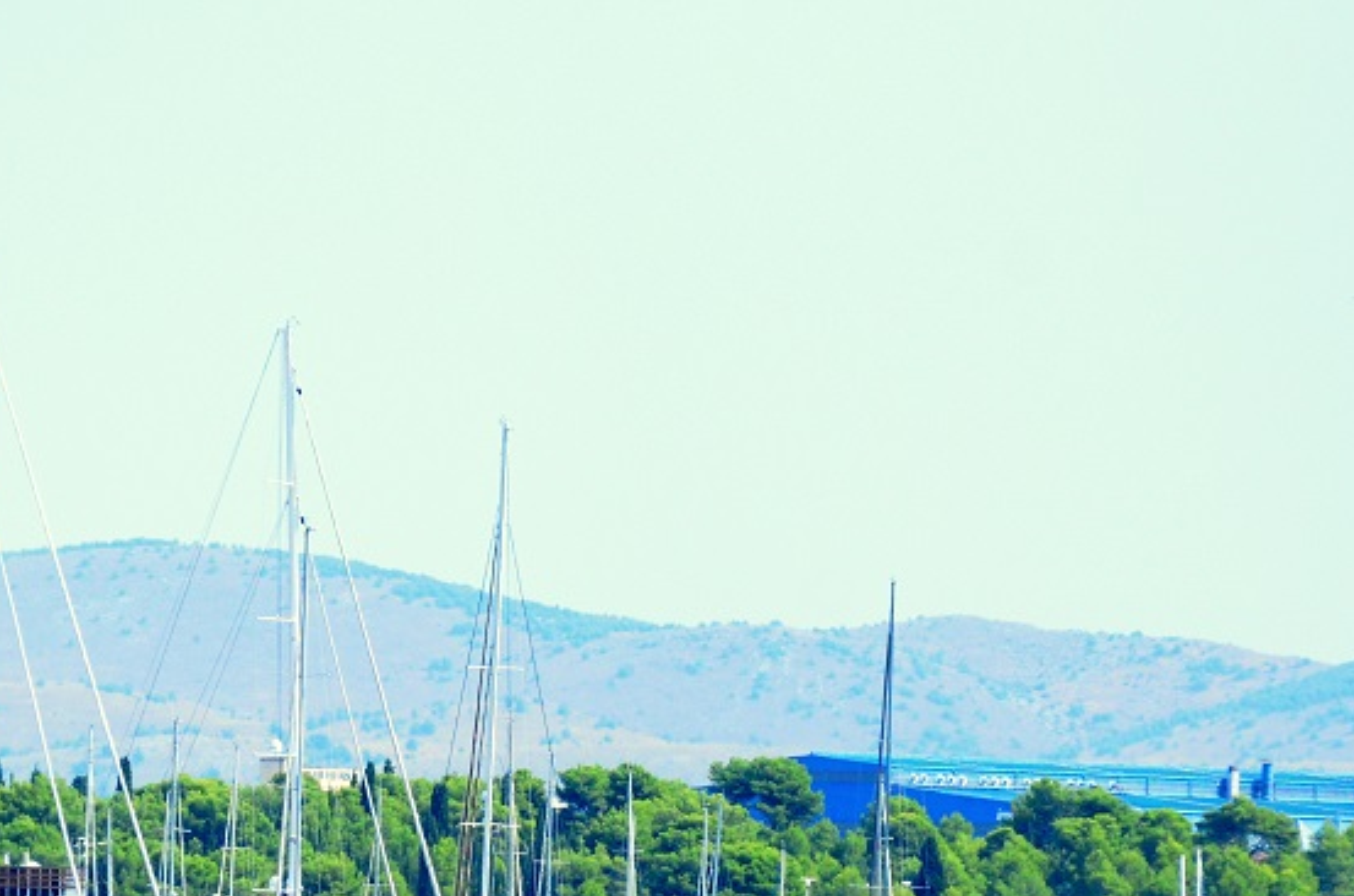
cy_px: 790
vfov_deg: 2.3
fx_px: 22365
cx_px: 486
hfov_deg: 3.5
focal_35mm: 596
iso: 2800
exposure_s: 1/8000
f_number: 5.3
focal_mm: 220
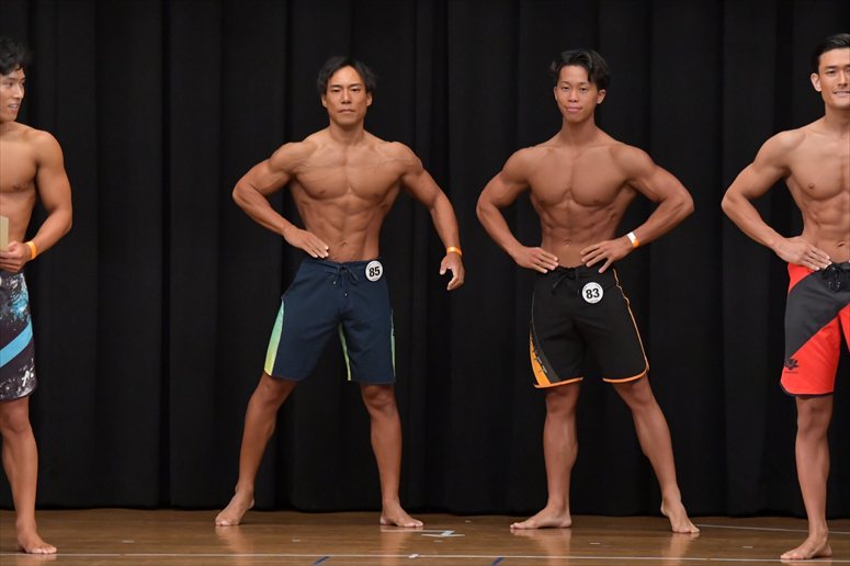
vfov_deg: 5.4
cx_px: 425
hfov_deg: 8.1
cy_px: 283
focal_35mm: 255
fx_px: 6018
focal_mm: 170
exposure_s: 1/400
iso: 6400
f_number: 5.6
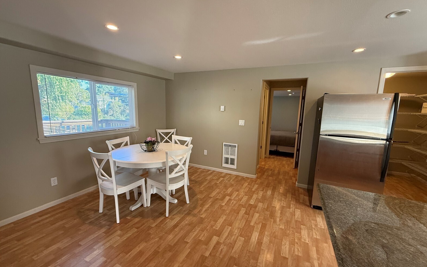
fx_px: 175
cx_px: 214
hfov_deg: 101.5
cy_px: 135
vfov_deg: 74.8
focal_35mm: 15
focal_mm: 2.22
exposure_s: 1/120
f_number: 2.2
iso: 500
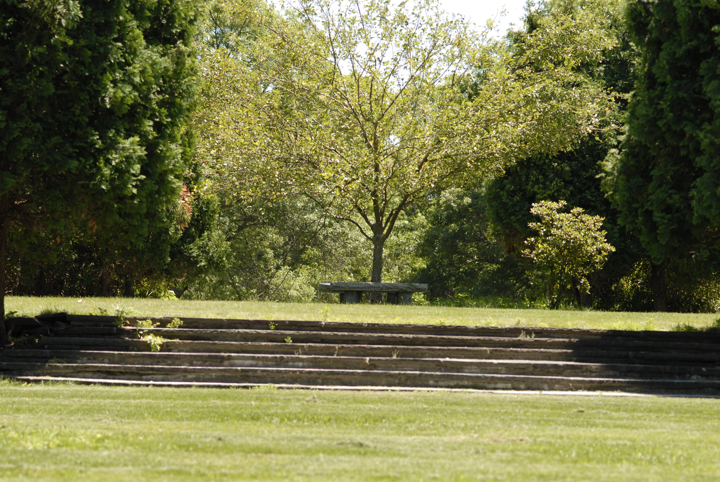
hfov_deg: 13.0
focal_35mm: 158
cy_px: 241
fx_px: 3154
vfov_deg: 8.7
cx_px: 360
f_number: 4.5
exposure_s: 1/500
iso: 250
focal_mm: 105
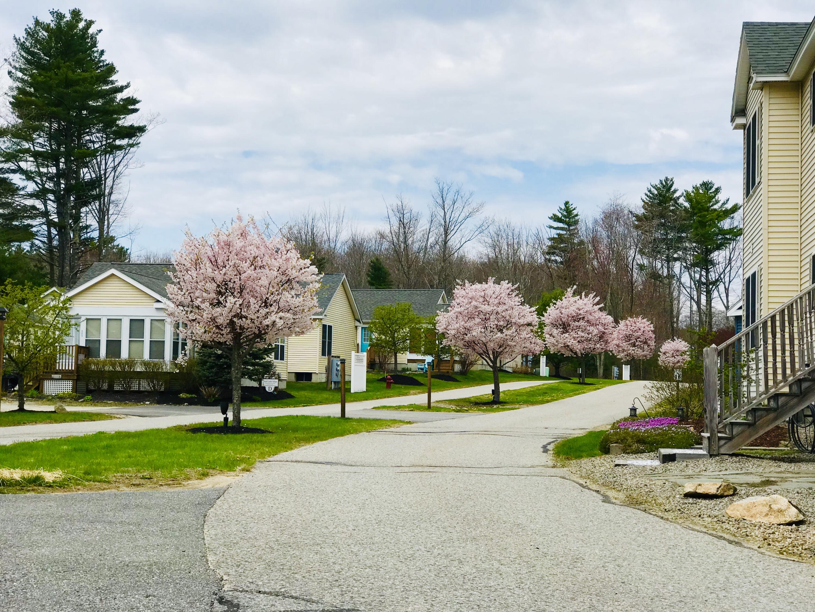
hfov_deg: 33.8
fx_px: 1342
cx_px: 408
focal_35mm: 57
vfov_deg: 25.7
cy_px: 306
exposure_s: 1/1168
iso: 20
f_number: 2.8
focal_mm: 6.6
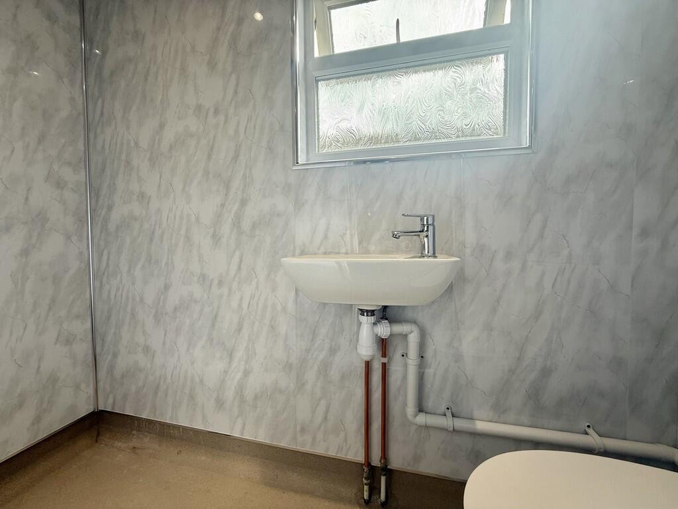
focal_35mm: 14
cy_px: 254
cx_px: 339
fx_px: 274
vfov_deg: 85.7
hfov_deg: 102.1
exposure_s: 1/134
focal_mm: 2.22
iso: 64
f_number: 2.2
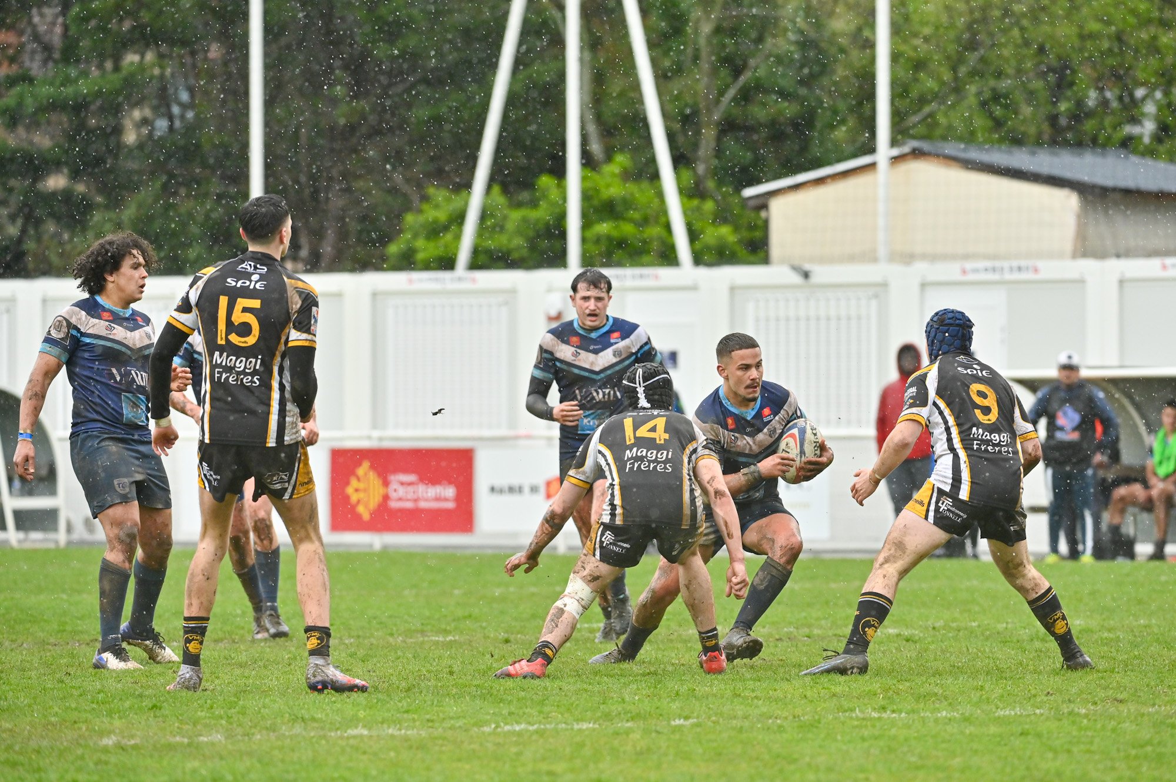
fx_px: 7835
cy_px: 391
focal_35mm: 240
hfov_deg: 8.6
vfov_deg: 5.7
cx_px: 588
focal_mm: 240
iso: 900
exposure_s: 1/1600
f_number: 4
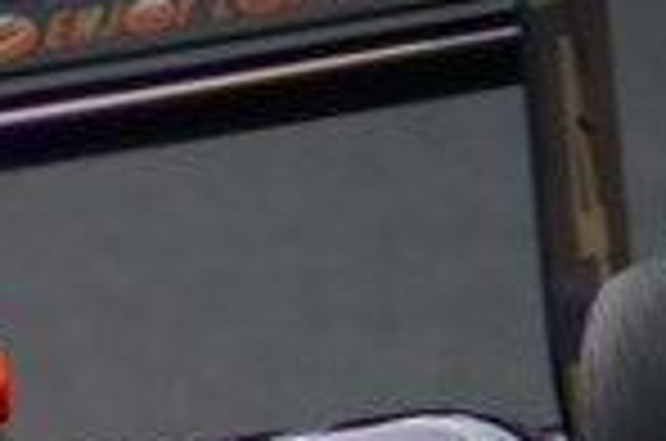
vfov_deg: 0.5
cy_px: 932
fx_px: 54051
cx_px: -778
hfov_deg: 0.7
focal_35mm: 2928
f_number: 8
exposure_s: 1/800
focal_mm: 600
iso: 200
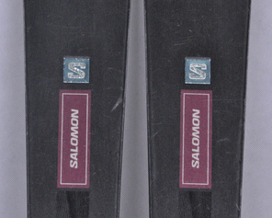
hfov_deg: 8.6
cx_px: 136
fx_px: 1810
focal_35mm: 225
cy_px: 83
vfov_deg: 6.9
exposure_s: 1/125
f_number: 9.5
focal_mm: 105
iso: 3200
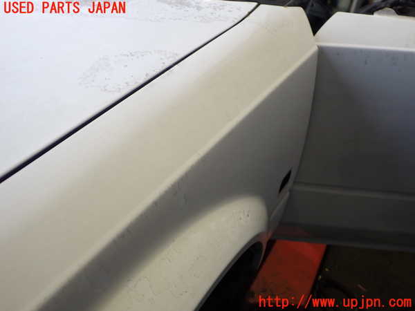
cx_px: 208
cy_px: 156
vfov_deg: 46.8
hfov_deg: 60.0
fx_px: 360
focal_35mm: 30
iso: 200
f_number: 2.3
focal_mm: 5.4
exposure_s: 1/80
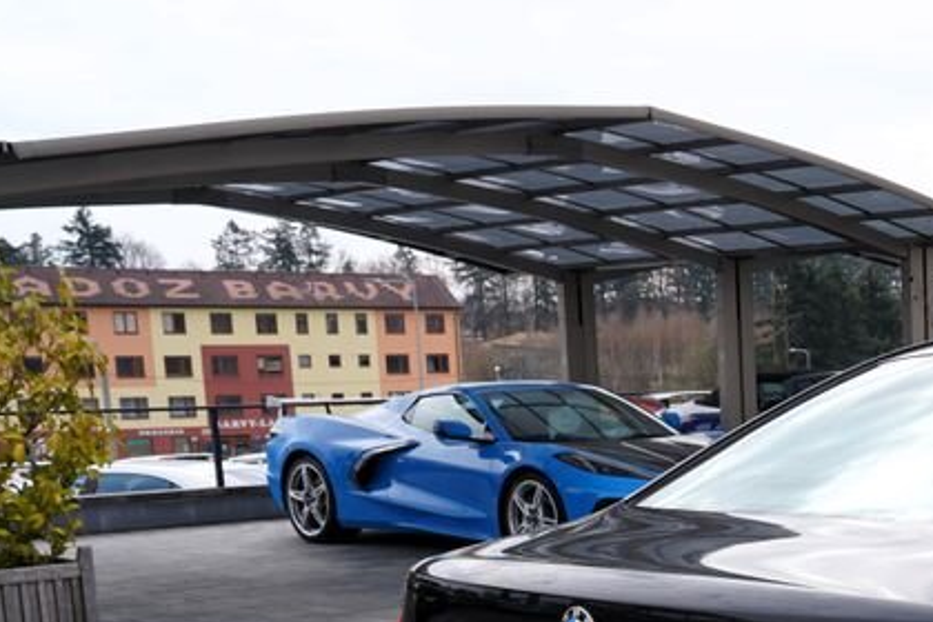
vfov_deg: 21.3
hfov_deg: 28.5
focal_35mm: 61
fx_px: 1581
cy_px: 652
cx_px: 1126
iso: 100
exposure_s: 1/200
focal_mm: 25
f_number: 7.1
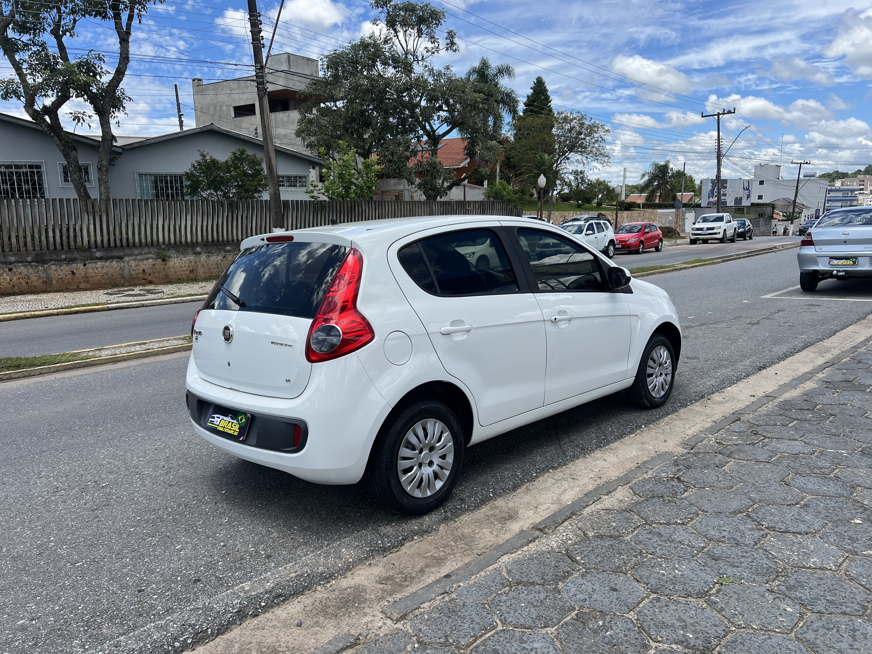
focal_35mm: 26
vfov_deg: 53.1
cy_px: 327
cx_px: 436
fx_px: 655
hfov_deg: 67.3
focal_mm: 5.7
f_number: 1.5
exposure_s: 1/3077
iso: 50
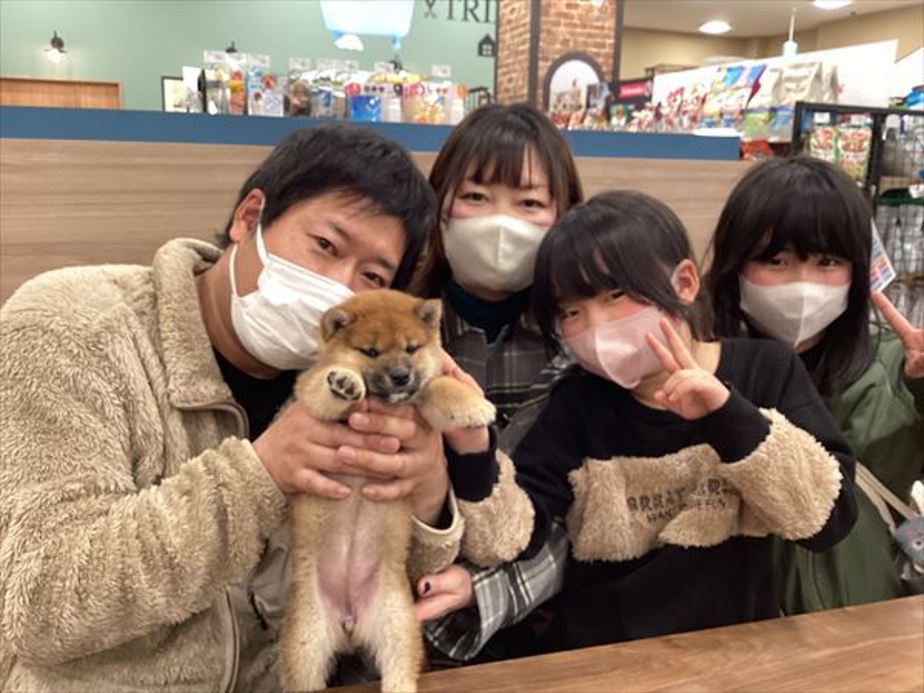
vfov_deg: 45.4
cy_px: 346
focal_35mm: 31
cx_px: 462
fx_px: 827
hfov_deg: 58.4
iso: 125
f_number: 2.4
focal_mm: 3.3
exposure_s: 1/60
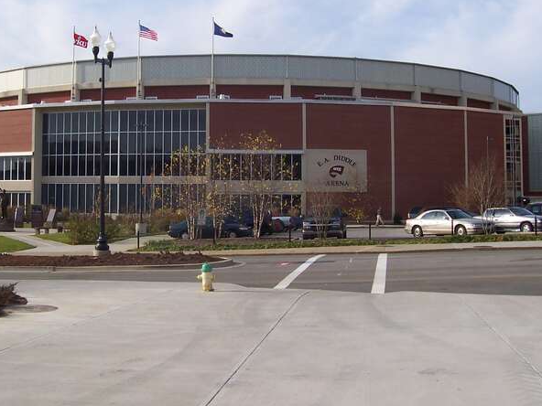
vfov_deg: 30.2
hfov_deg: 39.3
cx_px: 195
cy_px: 158
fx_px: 752
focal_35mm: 48
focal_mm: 5.6
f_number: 5.6
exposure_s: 1/500
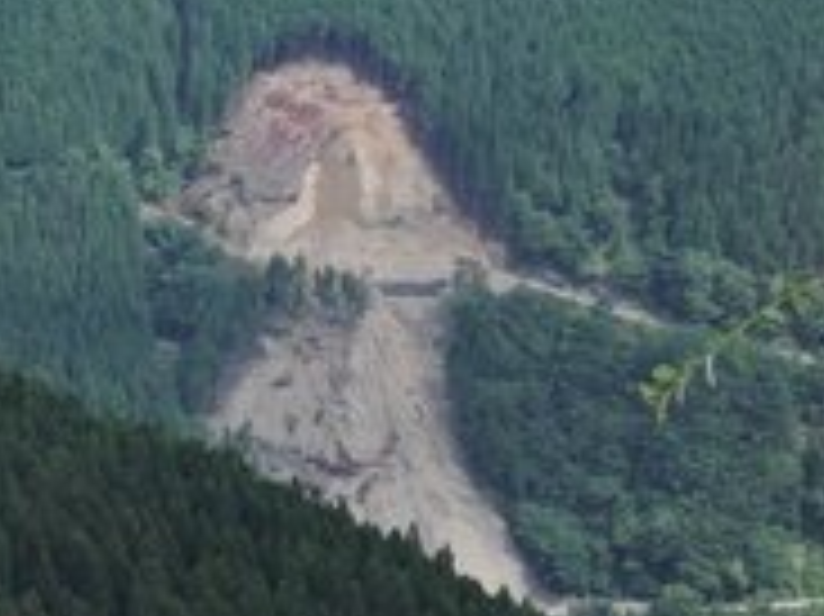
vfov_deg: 6.4
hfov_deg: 8.6
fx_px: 5471
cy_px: 571
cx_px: 0
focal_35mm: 230
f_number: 5.2
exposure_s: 1/800
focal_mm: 22.4
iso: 400
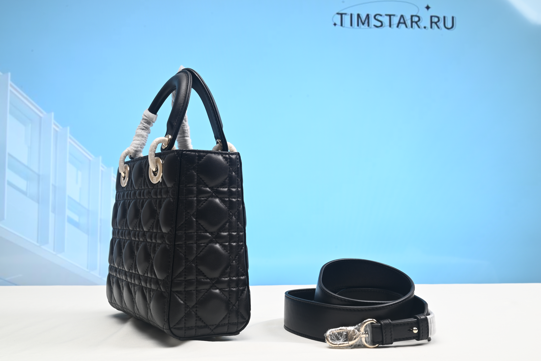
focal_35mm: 39
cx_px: 270
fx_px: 586
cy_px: 180
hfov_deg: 49.5
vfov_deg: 34.2
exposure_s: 1/2
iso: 100
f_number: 16
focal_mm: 39
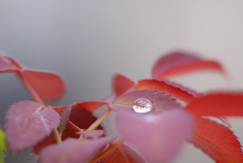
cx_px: 146
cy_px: 101
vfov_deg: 6.9
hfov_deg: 10.3
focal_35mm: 199
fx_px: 1342
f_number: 3.3
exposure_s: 1/250
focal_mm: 105
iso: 100
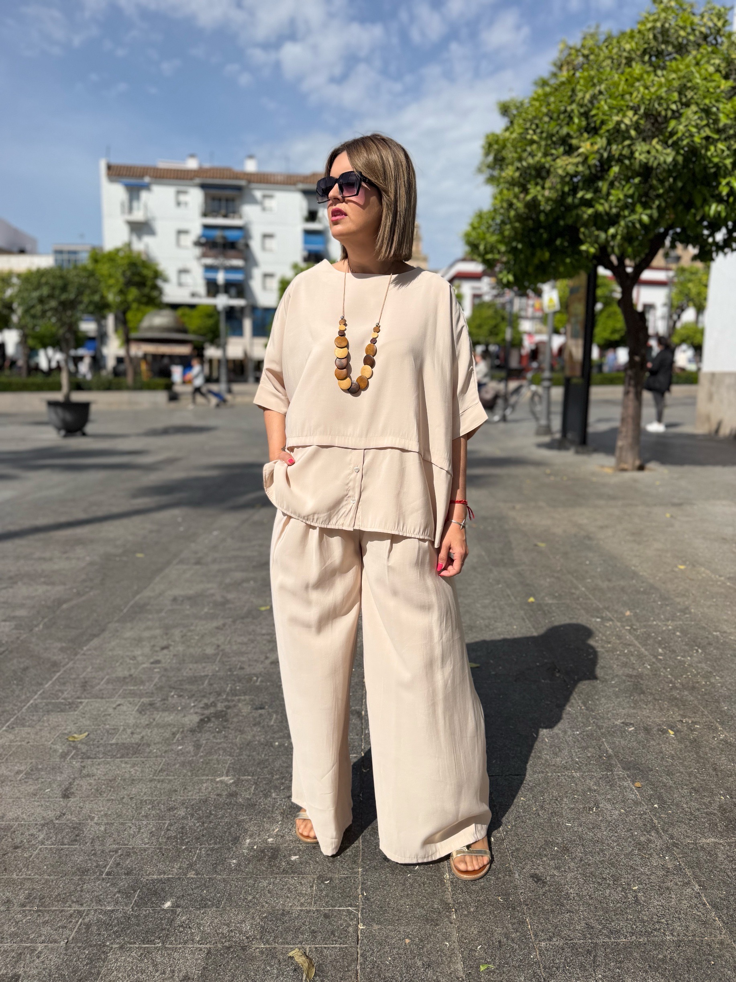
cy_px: 491
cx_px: 368
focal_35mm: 24
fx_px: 680
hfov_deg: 56.8
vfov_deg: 71.6
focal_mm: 6.76
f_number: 1.78
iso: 80
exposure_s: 1/9091
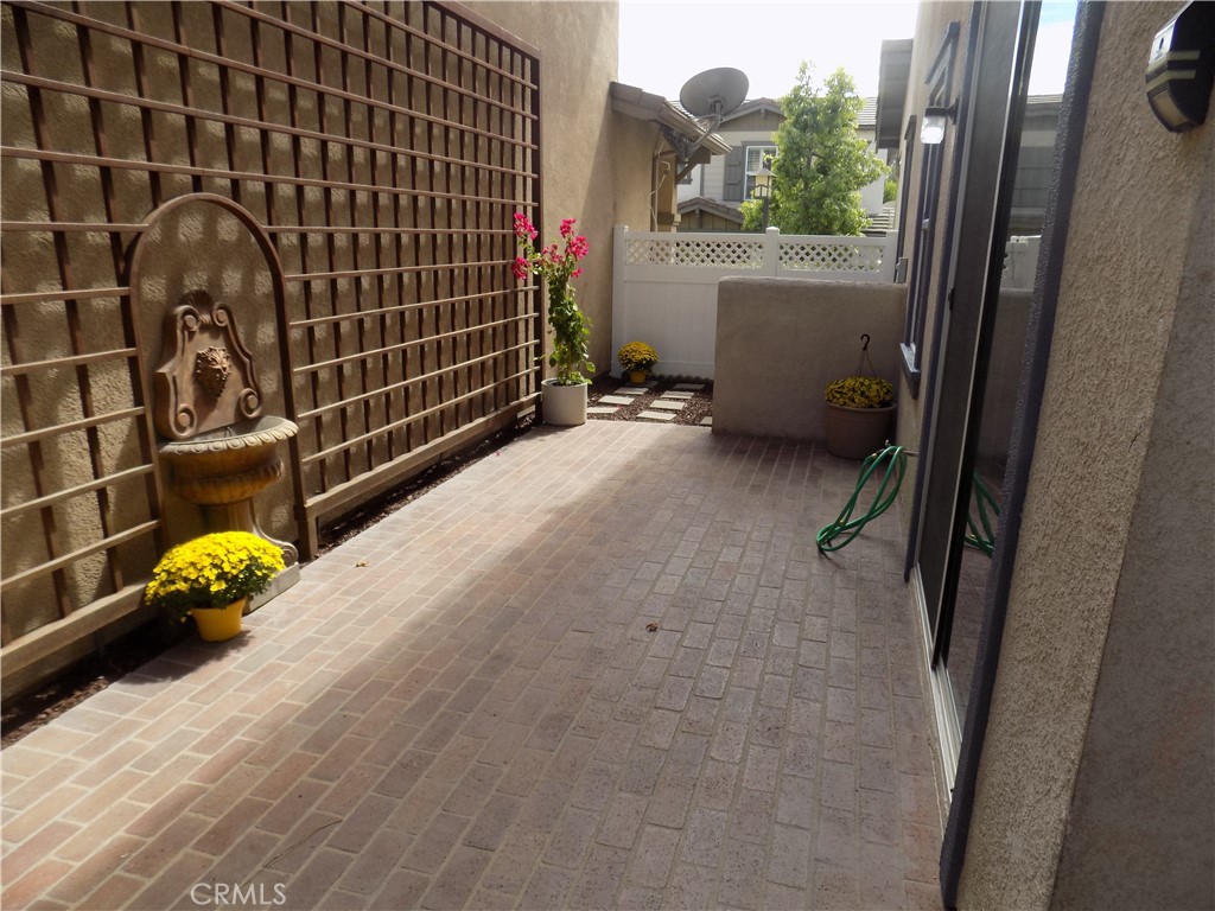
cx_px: 608
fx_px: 807
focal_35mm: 23
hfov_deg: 73.9
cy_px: 456
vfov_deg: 58.9
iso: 80
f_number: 3.1
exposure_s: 1/250
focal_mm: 4
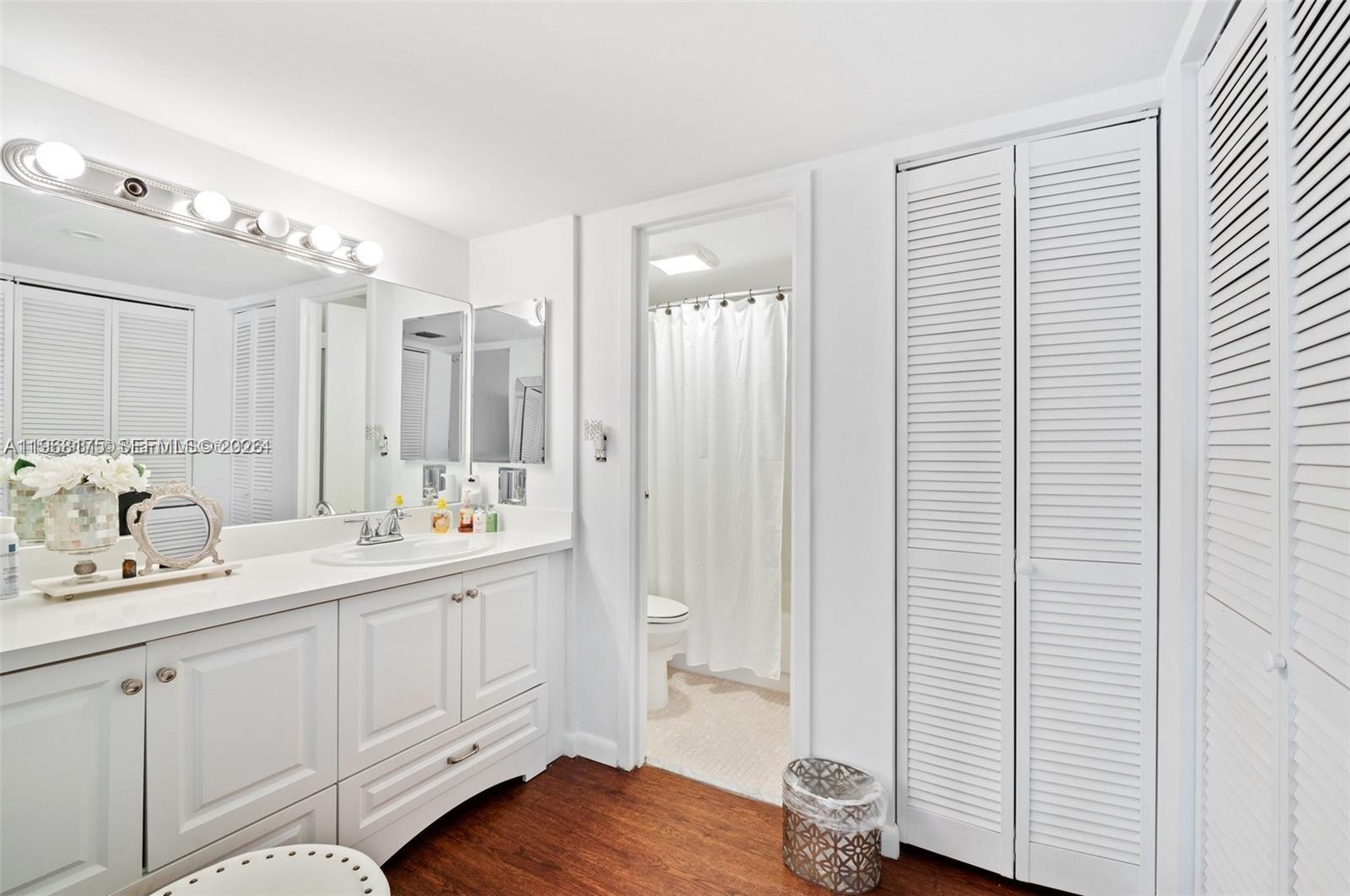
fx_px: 562
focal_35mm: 15
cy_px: 448
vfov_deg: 77.2
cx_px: 675
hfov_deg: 100.5
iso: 200
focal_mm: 15
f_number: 8
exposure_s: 1/4
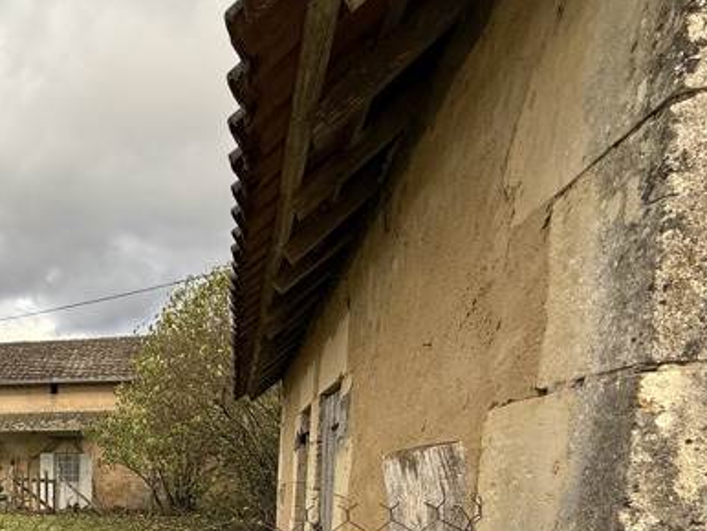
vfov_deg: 41.3
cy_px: 544
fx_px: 593
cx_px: 26
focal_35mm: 29
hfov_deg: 51.5
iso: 64
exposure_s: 1/335
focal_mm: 2.22
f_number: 2.2
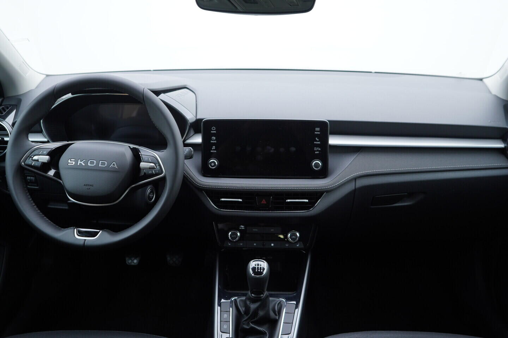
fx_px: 508
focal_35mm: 36
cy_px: 169
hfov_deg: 53.1
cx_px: 254
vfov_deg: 36.9
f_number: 2.8
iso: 160
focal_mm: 24
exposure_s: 1/40
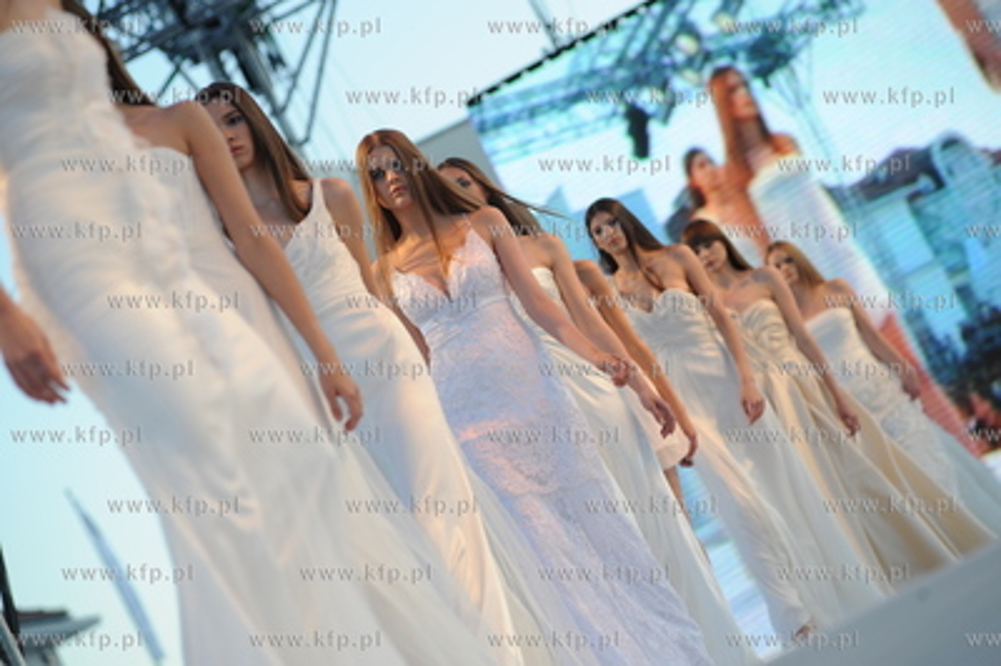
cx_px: 500
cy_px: 333
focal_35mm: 125
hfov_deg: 16.4
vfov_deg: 10.9
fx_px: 3473
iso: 400
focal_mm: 125
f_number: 4
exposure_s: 1/800
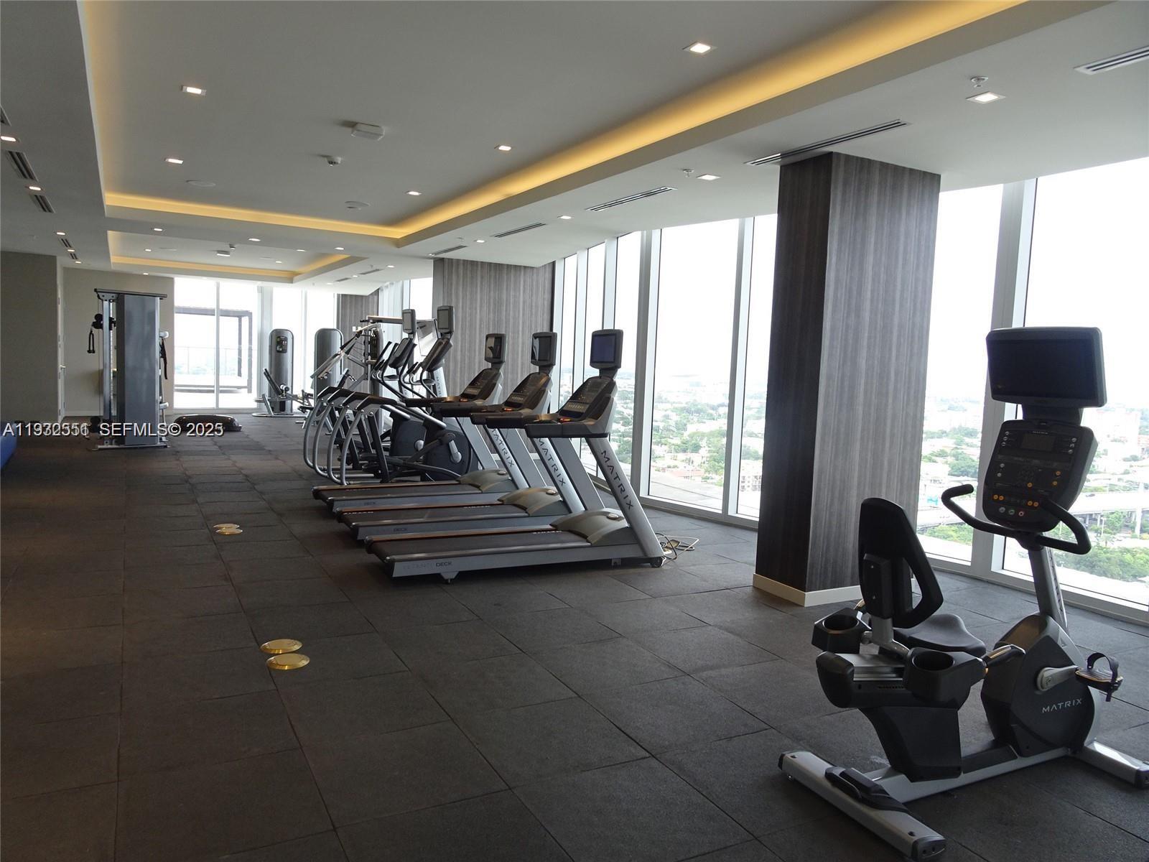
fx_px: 797
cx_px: 574
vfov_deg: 56.8
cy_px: 431
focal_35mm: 24
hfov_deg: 71.6
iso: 80
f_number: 3.5
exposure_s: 1/30
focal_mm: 4.1
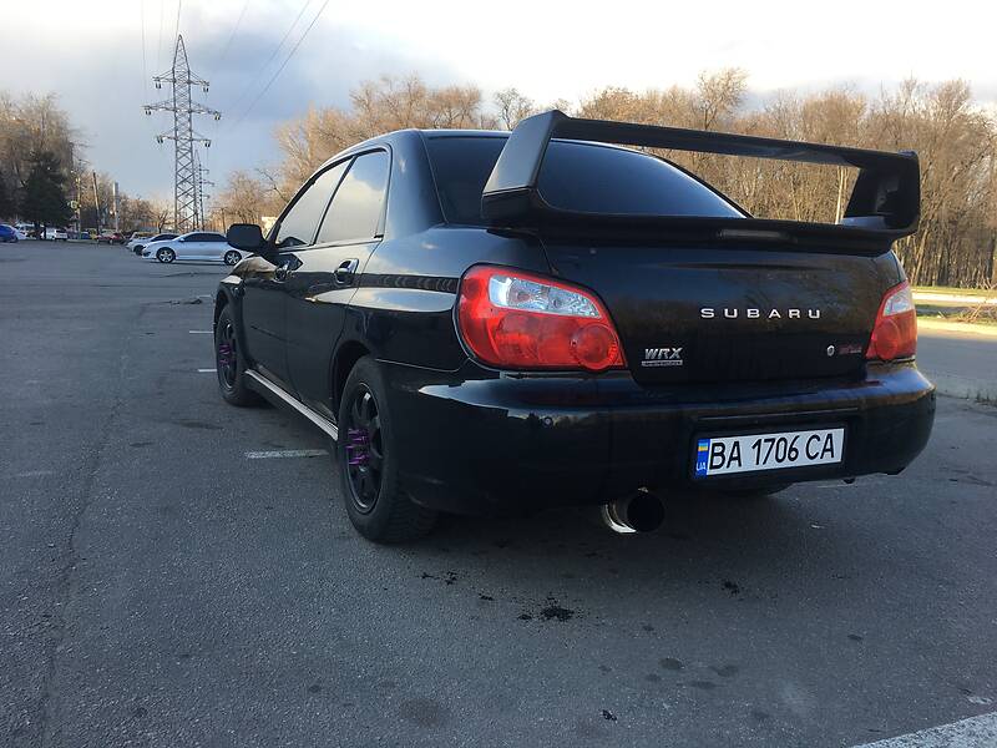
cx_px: 498
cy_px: 374
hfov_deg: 61.7
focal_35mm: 29
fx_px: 835
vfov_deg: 48.2
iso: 25
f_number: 2.2
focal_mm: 4.2
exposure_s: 1/273
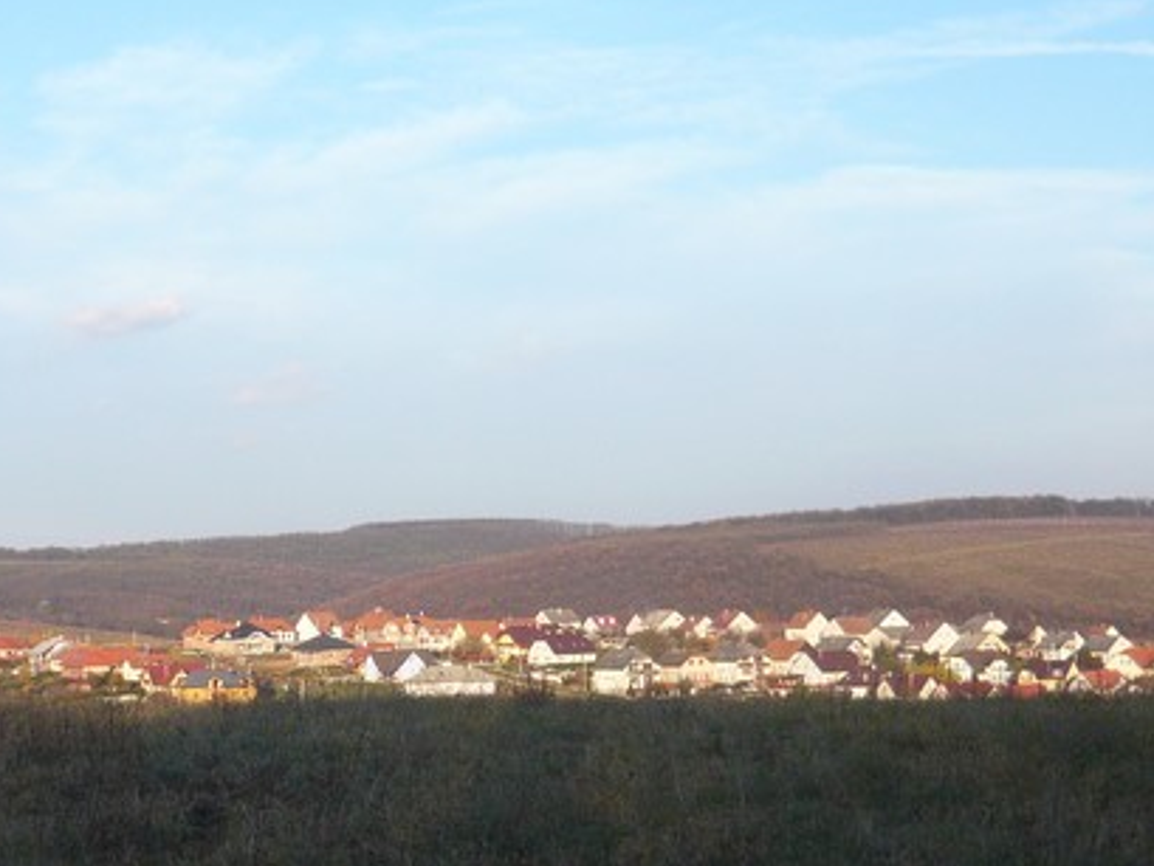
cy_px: 598
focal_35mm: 72
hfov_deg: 26.8
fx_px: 2401
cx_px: 347
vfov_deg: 20.4
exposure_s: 1/500
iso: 100
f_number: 3.1
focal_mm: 5.8
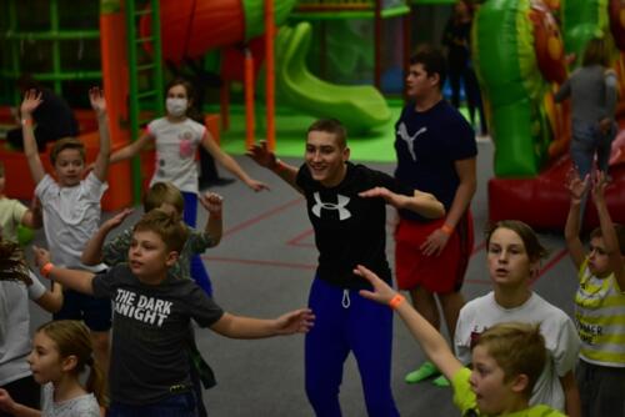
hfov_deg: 27.0
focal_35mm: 75
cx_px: 312
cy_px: 208
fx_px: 1303
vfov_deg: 18.2
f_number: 1.8
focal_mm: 50
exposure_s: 1/500
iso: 1250
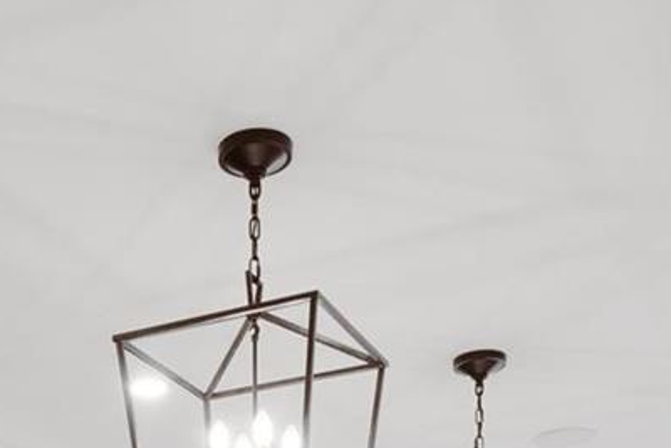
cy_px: 849
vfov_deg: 16.9
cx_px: 97
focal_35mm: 64
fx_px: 1193
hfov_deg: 30.3
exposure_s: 1/4
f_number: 8
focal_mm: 8
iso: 400
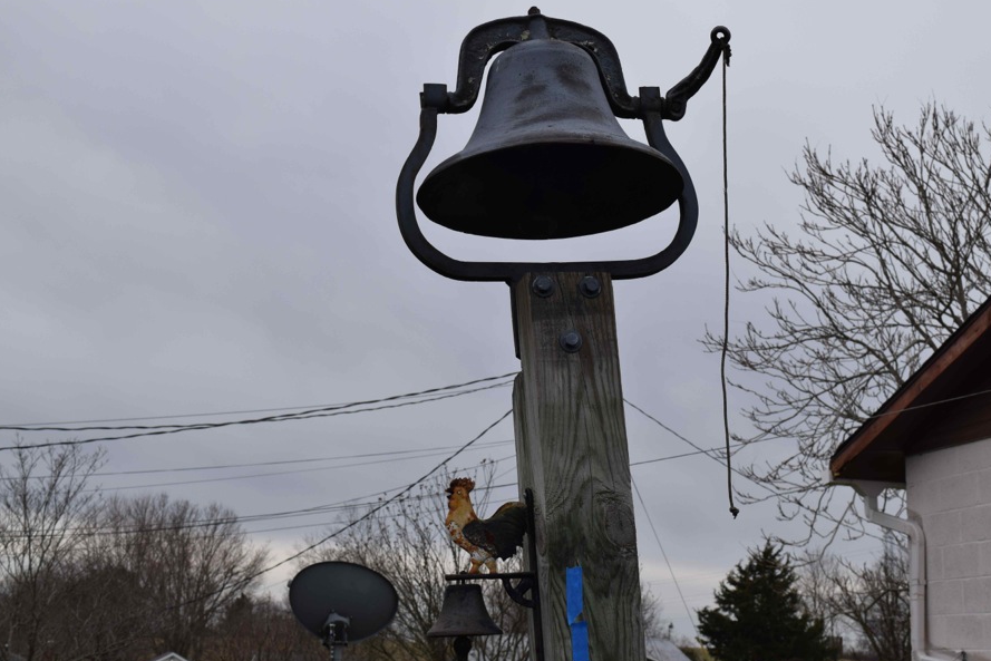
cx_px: 544
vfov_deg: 25.1
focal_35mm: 54
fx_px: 1487
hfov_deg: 36.8
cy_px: 308
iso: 200
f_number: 10
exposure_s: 1/400
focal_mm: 32
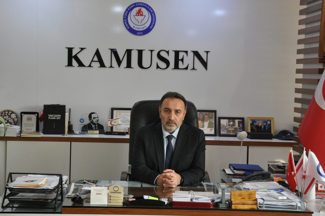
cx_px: 143
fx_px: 690
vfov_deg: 17.8
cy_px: 106
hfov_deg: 26.5
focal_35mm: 77
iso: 1000
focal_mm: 45
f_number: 4.8
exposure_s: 1/125
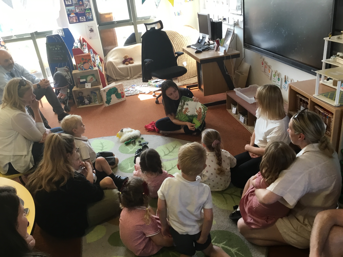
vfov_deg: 45.4
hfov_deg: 58.4
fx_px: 307
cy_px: 128
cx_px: 172
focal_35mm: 31
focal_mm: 3.3
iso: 40
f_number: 2.4
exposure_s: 1/33
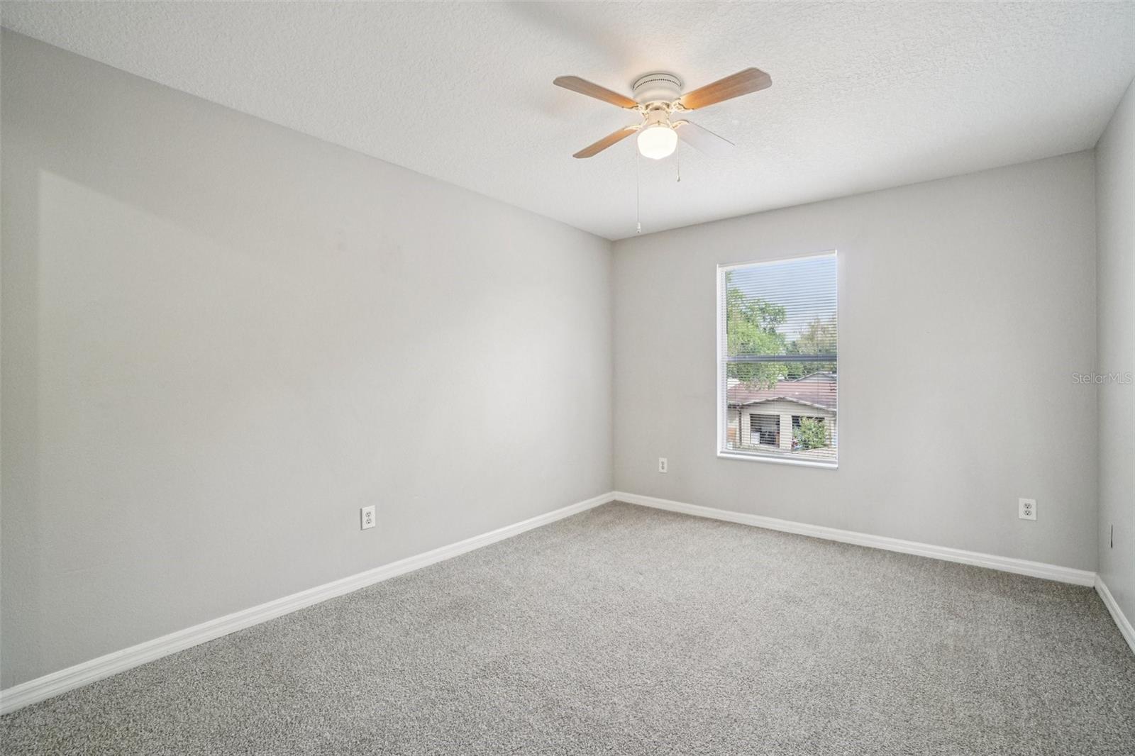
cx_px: 568
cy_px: 378
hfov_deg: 100.4
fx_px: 473
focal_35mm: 15
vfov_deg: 77.3
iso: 640
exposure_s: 1/30
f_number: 8
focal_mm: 10
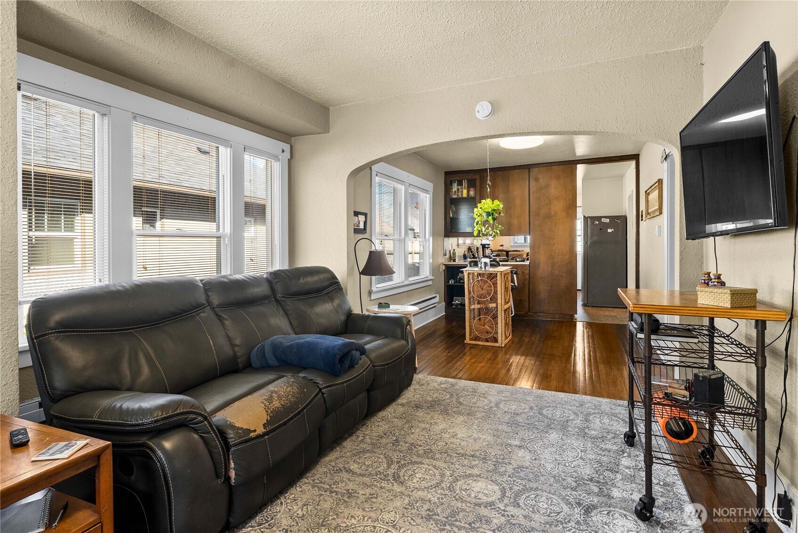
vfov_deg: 70.5
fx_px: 377
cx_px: 399
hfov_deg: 93.2
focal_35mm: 17
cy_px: 266
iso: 1000
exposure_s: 1/10
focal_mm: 17
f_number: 7.1
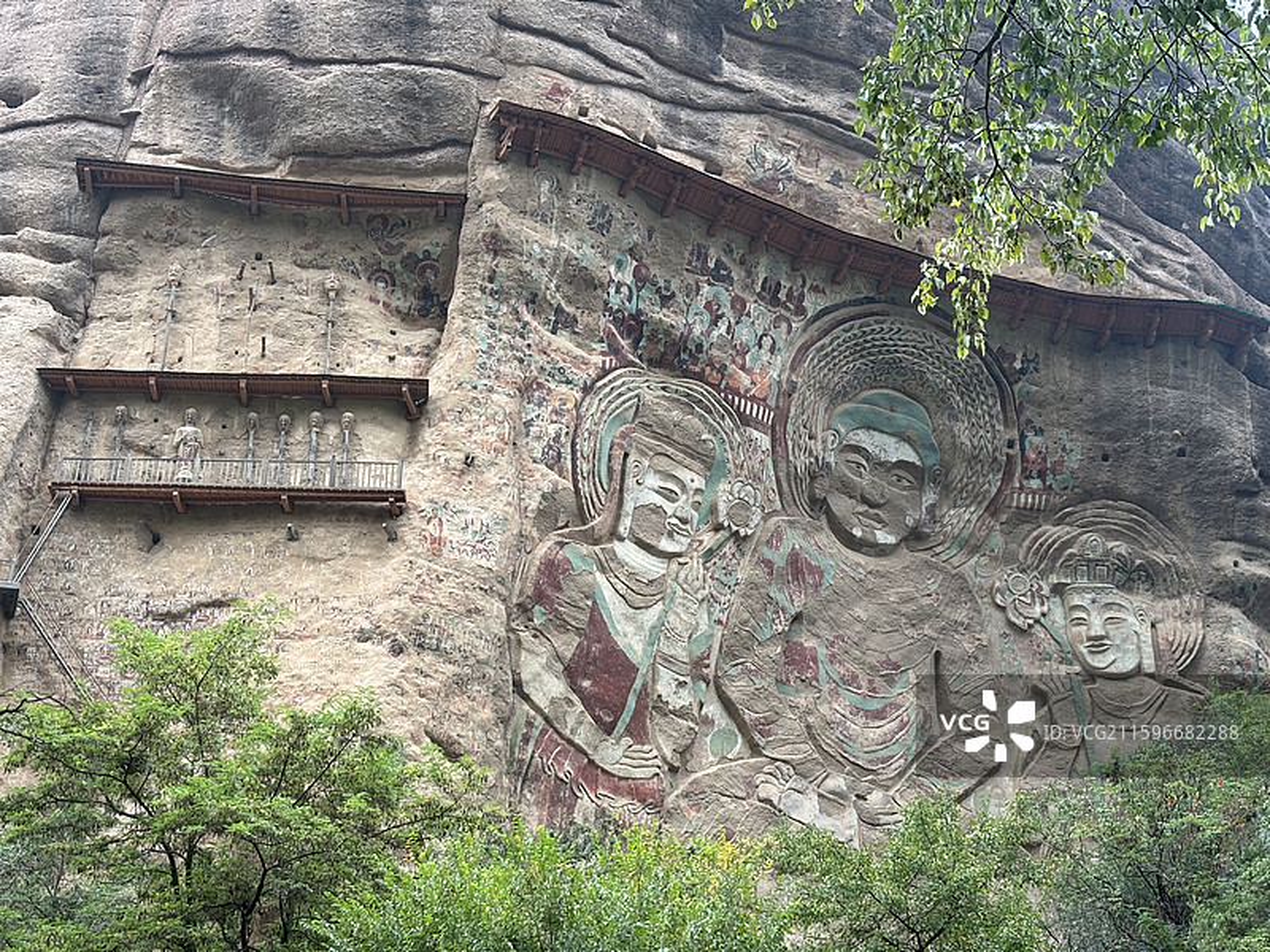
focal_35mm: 52
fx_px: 1908
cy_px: 476
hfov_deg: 36.8
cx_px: 635
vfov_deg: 28.0
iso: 32
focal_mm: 5.96
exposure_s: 1/190
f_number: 1.6
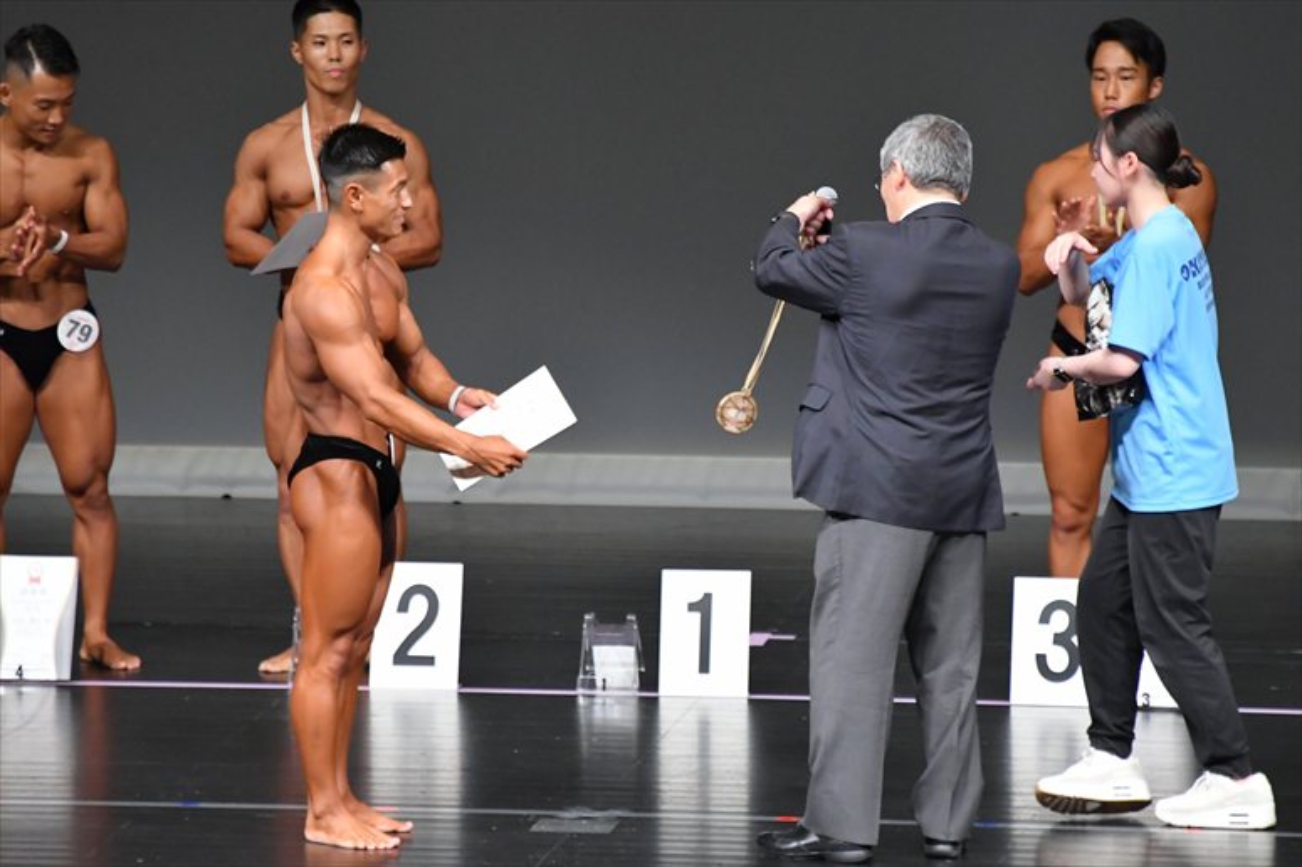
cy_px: 434
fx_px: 13556
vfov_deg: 3.7
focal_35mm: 375
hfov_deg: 5.5
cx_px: 651
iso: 5000
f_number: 5.6
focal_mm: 250
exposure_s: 1/400
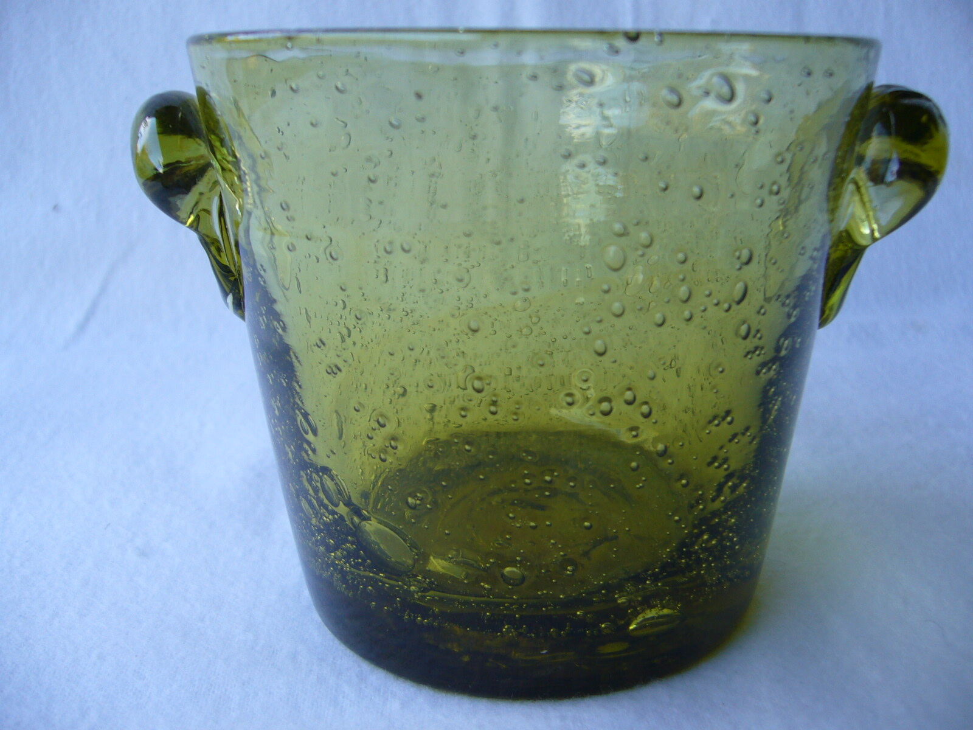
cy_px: 365
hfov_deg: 52.6
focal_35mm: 35
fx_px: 984
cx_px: 486
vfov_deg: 40.7
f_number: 2.8
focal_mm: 5.8
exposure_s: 1/60
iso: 80
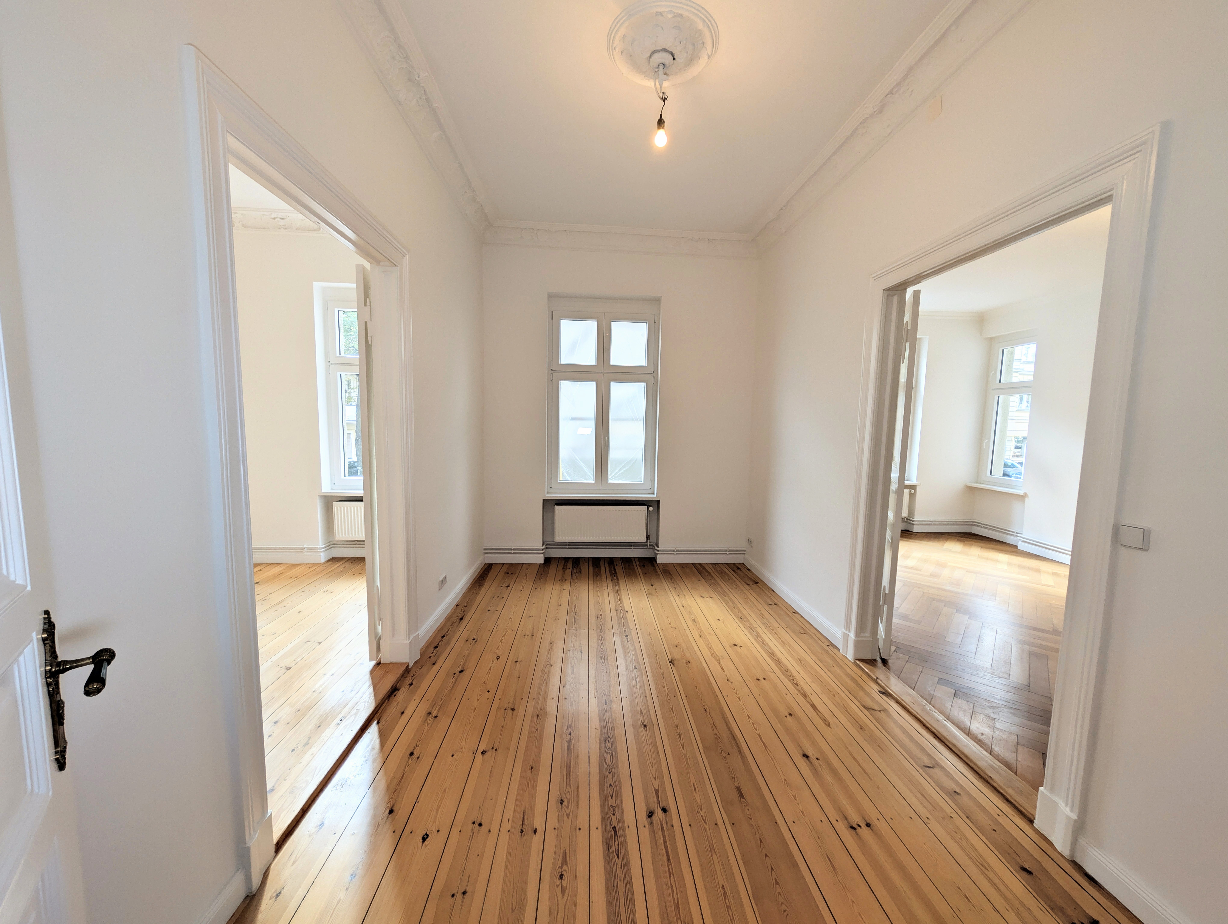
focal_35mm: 12
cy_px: 462
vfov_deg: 94.6
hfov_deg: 110.5
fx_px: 426
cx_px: 614
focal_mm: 2.02
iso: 56
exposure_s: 1/168
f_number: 1.7
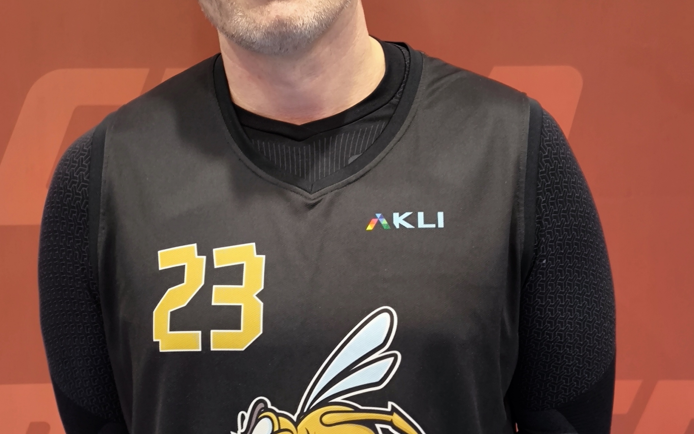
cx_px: 325
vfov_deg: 31.9
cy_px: 170
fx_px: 757
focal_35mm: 40
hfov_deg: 49.2
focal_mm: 6.92
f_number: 1.9
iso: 320
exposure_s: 1/50
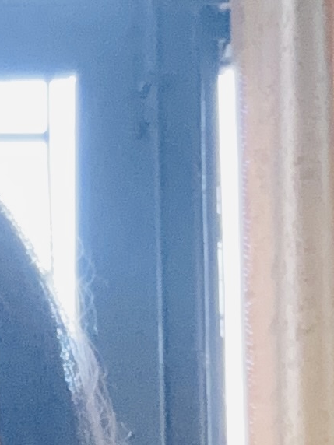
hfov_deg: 9.0
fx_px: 2084
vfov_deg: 11.3
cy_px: 828
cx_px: -116
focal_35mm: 162
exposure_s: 1/33
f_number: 1.9
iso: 250
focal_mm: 2.69
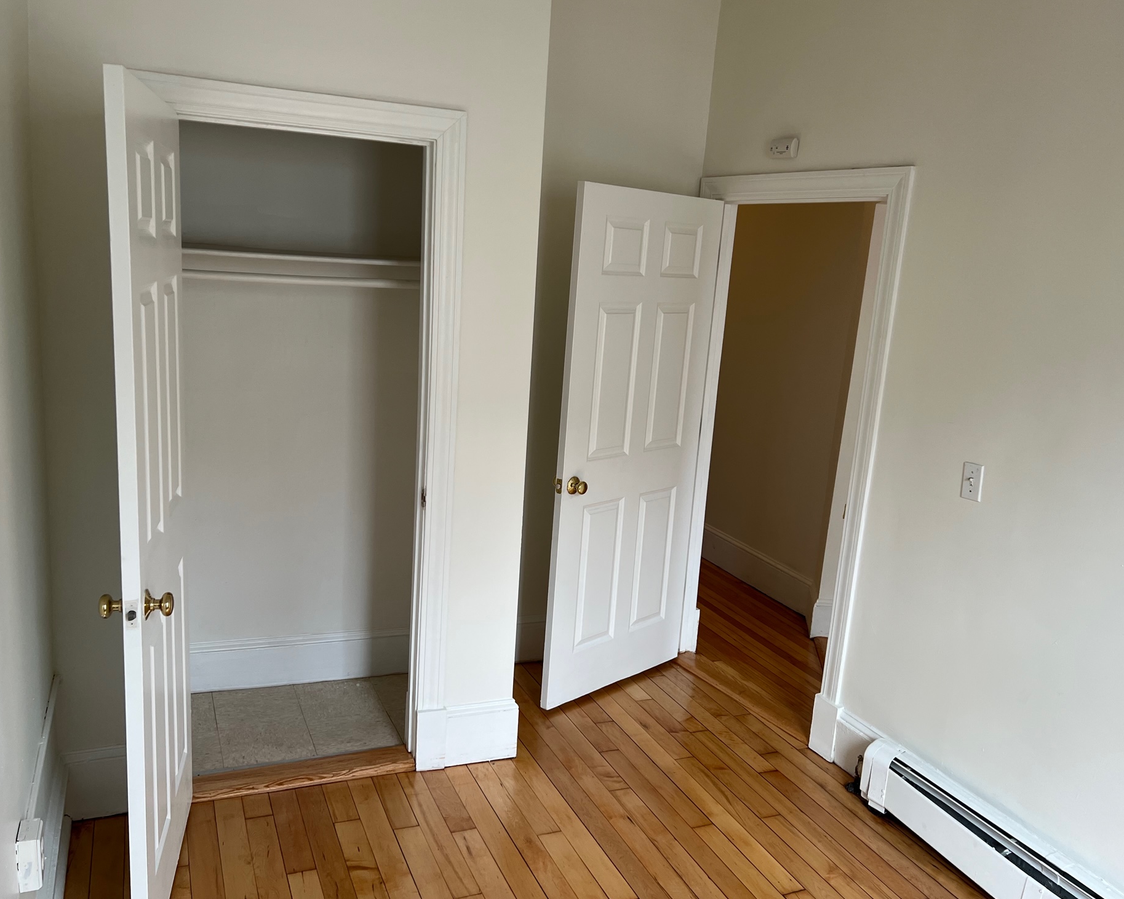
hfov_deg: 62.2
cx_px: 549
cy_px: 435
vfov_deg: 51.5
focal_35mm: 28
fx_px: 932
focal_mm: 5.7
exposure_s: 1/121
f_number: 1.5
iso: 100
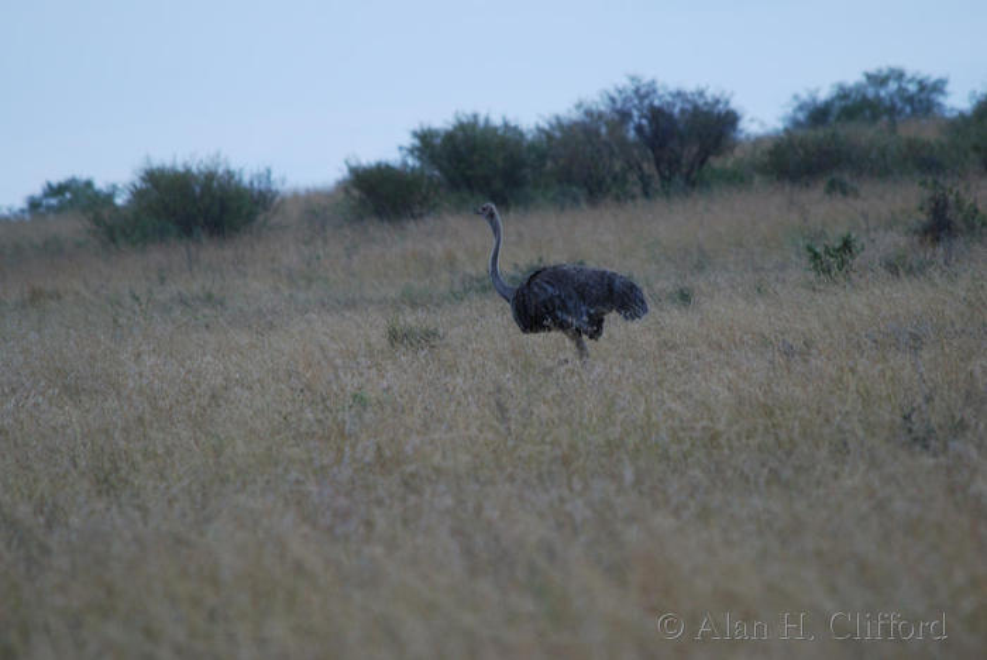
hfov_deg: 3.4
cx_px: 494
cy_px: 330
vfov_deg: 2.3
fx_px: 16463
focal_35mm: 600
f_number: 5.6
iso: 400
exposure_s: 1/100
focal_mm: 400
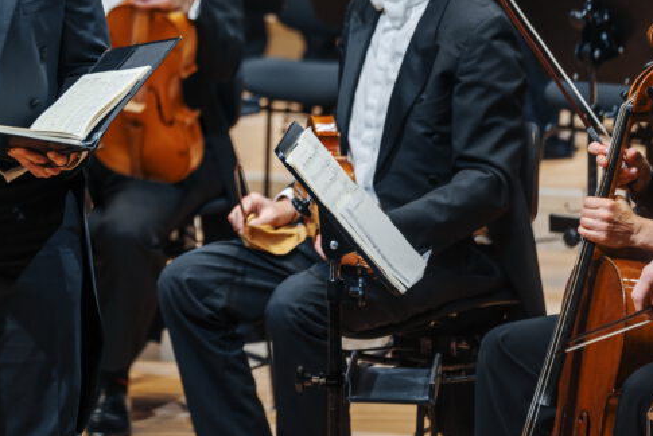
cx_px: 15
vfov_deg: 3.3
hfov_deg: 4.9
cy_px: 69
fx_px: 7586
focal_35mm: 418
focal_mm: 198
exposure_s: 1/200
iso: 640
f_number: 2.8
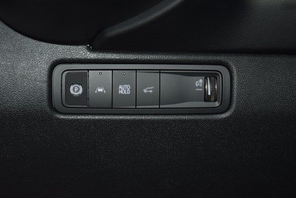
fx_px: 674
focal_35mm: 82
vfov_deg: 16.7
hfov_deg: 24.8
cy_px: 97
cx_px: 153
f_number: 4.5
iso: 900
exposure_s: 1/20
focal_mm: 52
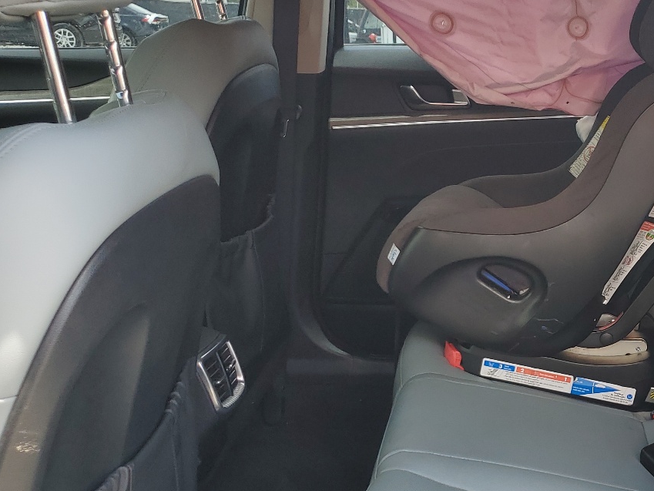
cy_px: 364
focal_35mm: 49
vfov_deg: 29.3
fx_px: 926
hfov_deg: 36.5
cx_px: 589
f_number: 1.5
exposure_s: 1/256
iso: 50
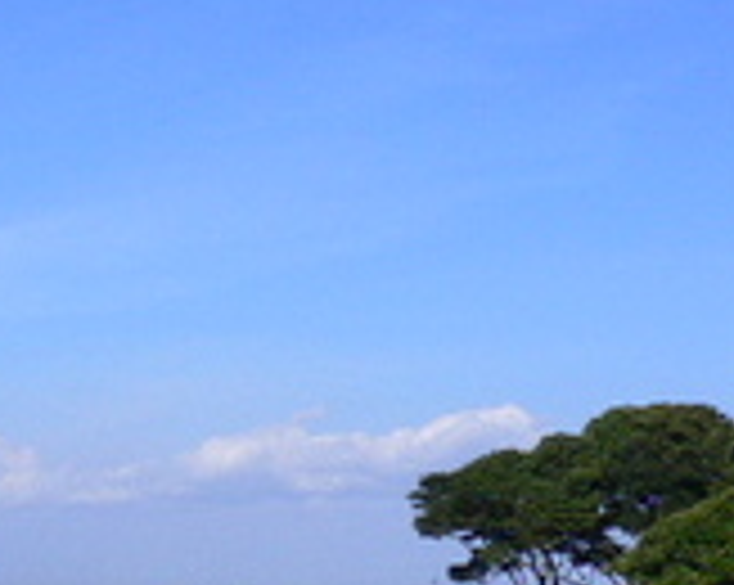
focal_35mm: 105
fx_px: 2278
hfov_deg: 17.1
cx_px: -239
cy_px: 326
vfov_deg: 14.6
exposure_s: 1/500
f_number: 5.6
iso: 80
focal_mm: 5.8
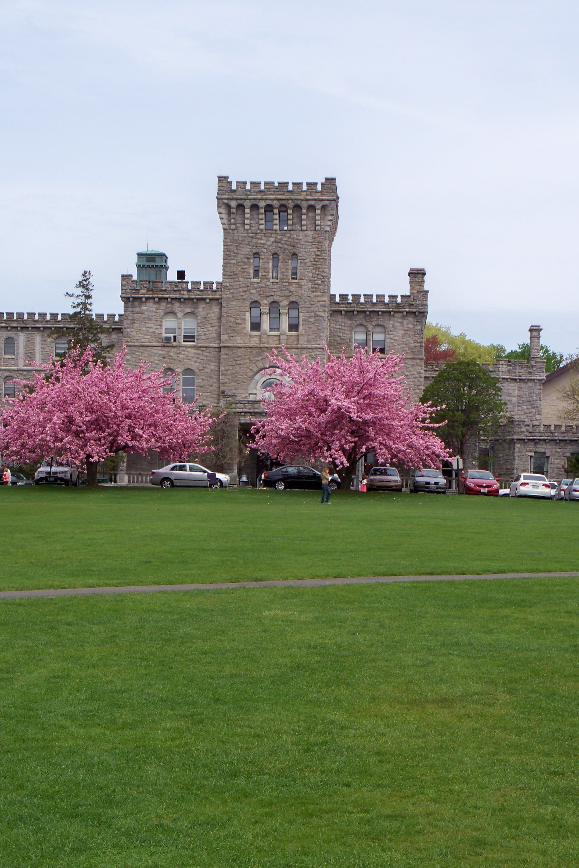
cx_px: 320
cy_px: 435
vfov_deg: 24.2
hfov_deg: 16.3
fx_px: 2027
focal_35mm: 84
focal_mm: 12.89
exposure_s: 1/320
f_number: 5.4
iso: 80
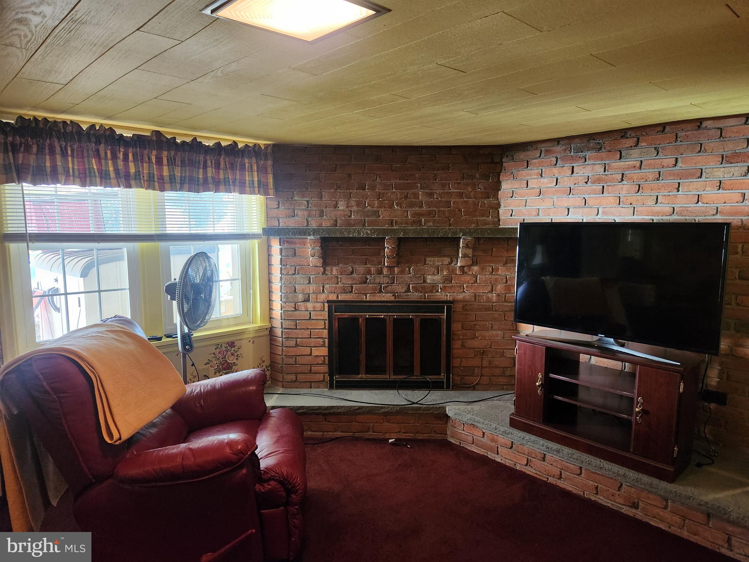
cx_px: 374
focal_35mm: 23
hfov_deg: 73.9
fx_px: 498
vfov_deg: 58.9
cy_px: 281
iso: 800
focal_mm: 5.4
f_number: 1.8
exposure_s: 1/60
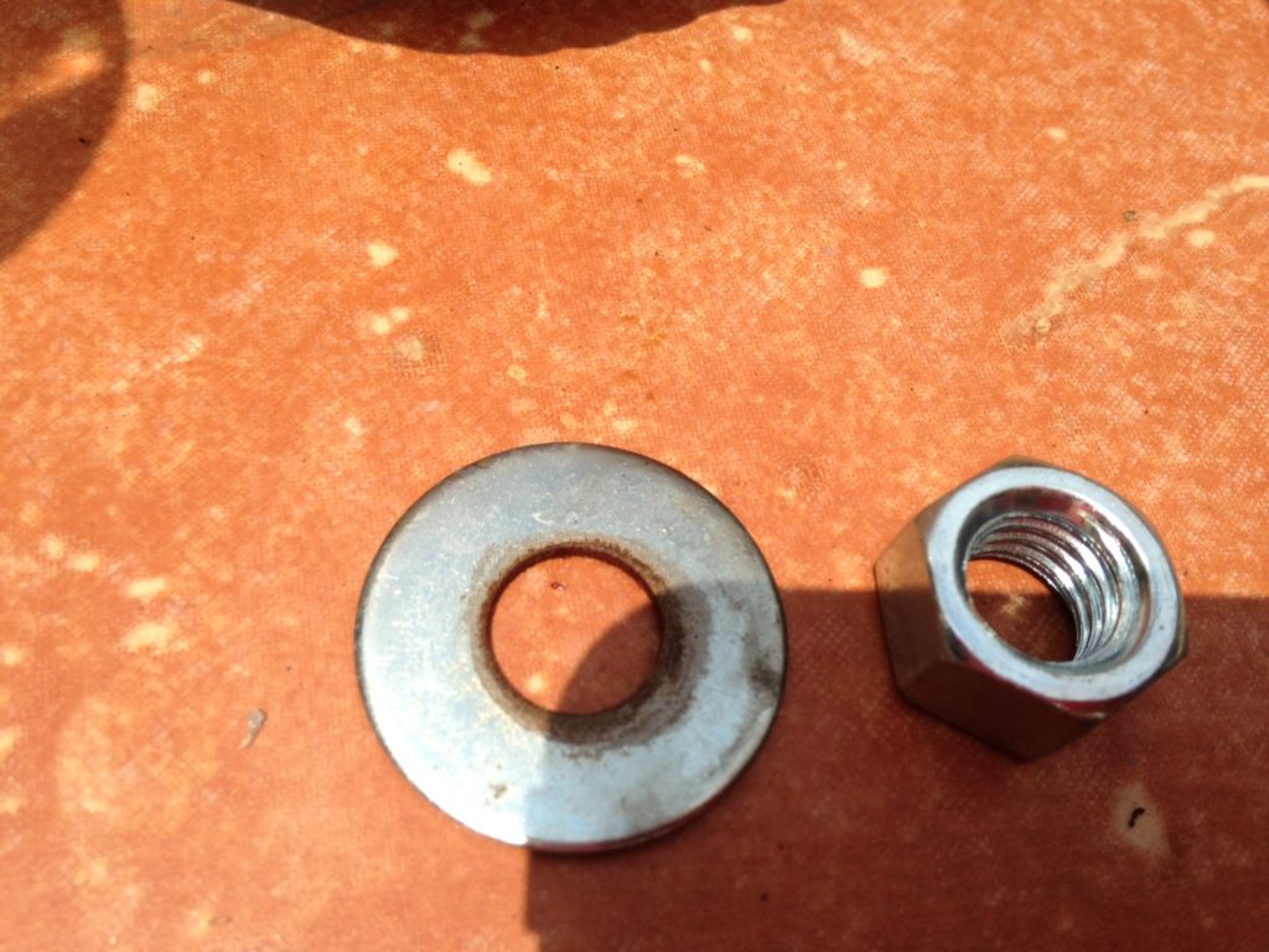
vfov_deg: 42.9
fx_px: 1210
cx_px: 634
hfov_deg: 55.4
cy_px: 476
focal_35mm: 33
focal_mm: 4.12
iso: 50
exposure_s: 1/2262
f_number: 2.4
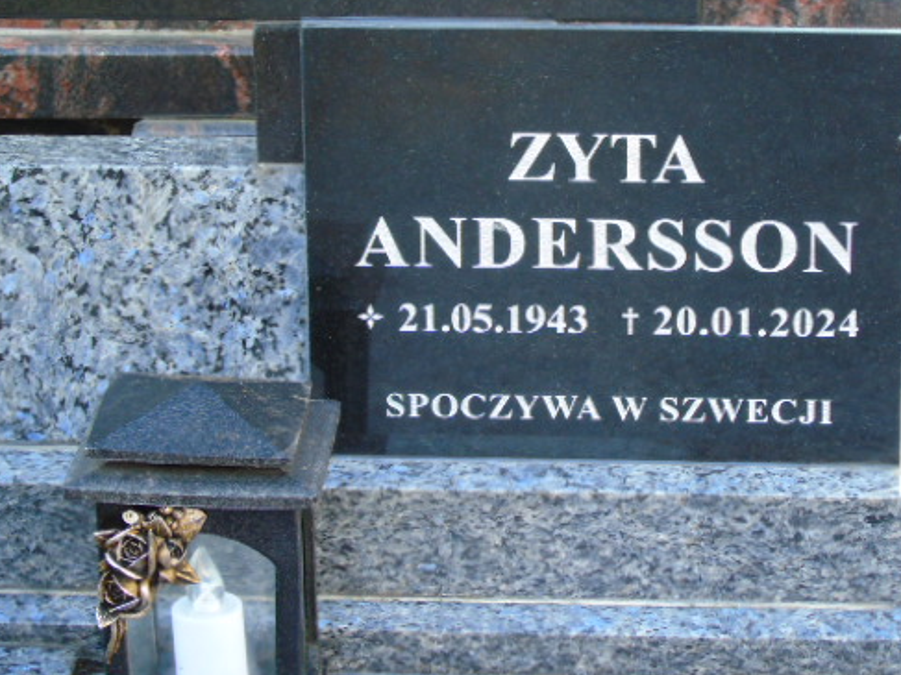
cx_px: 509
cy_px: 342
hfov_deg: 13.9
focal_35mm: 142
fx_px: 3695
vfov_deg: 10.4
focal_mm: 19
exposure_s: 1/30
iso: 200
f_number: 4.4
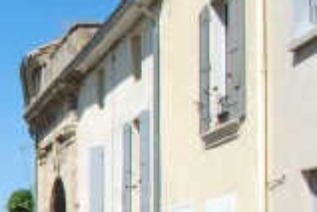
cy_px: 227
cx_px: -289
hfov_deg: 15.5
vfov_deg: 12.4
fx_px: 960
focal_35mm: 109
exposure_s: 1/250
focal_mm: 18
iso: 100
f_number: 8
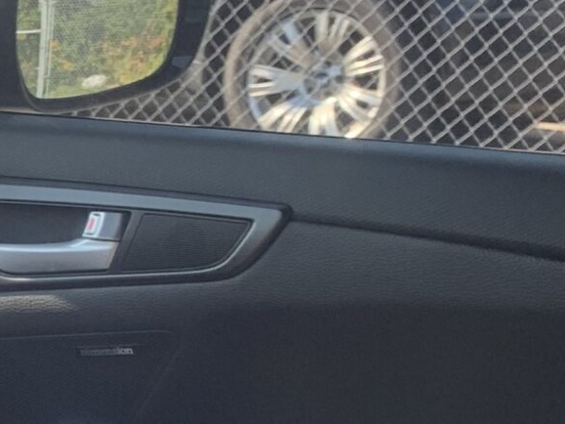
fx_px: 1877
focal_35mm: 115
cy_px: 389
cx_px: -440
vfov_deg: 12.8
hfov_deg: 15.0
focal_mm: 4.25
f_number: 1.8
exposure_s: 1/263
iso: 25
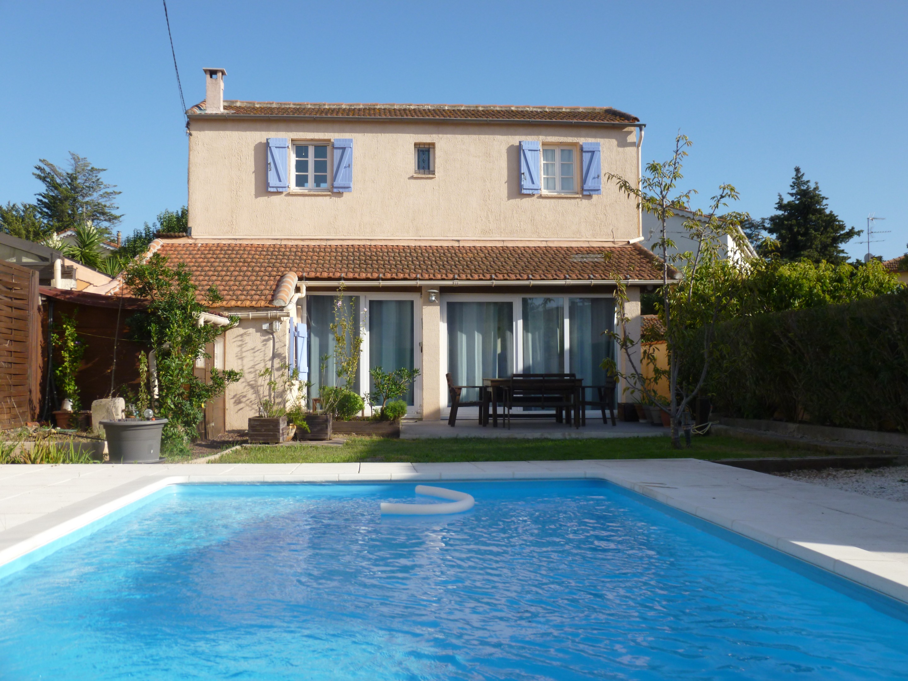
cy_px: 340
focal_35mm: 39
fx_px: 1023
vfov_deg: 36.8
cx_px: 454
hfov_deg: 47.9
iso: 100
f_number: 3.7
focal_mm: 6.9
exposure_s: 1/800
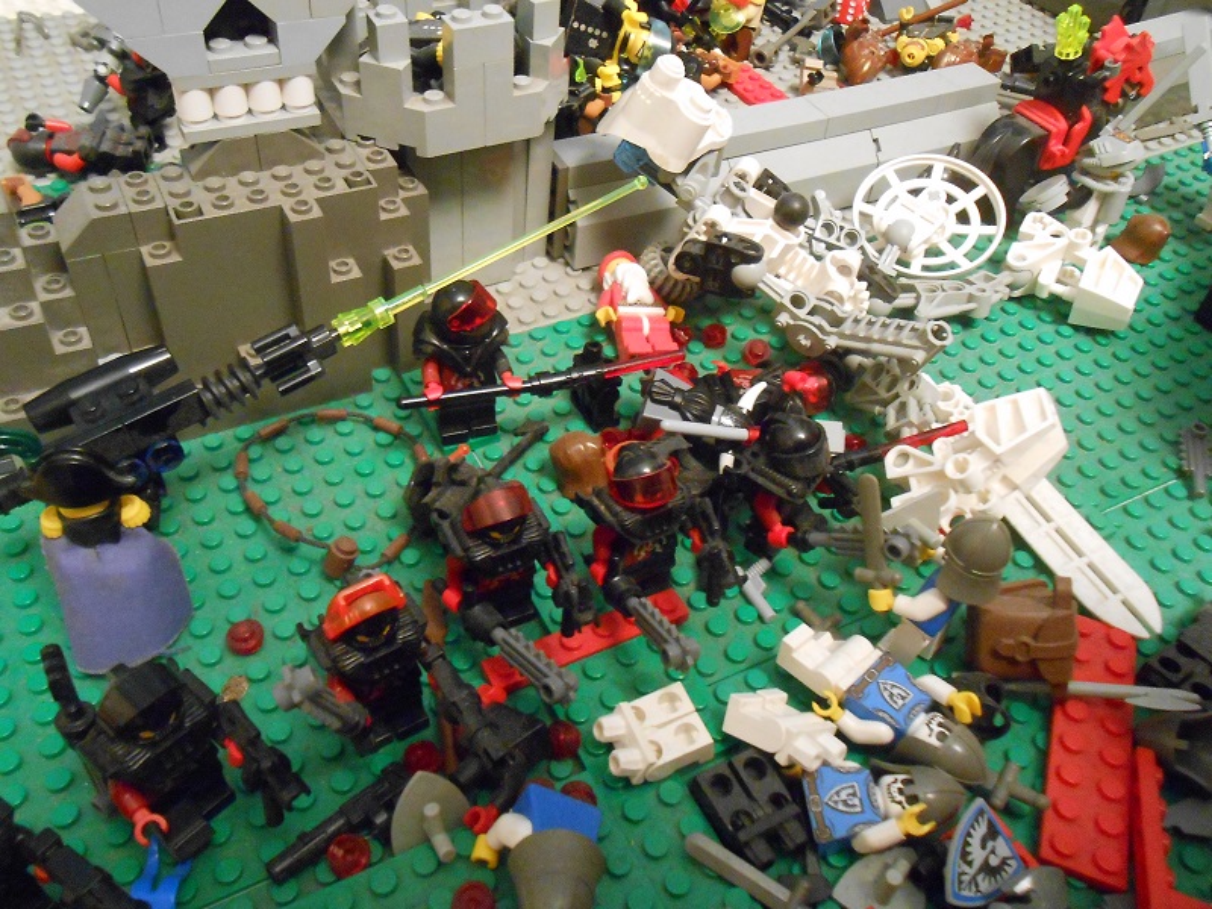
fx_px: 1050
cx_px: 606
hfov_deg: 60.0
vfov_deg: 46.8
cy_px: 454
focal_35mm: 30
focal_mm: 5.3
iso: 800
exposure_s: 1/2
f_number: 3.8
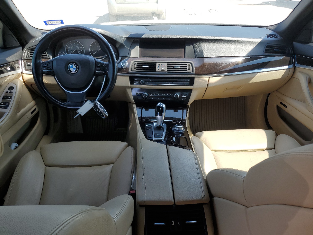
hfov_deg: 67.3
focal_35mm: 26
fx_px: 235
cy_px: 118
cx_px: 156
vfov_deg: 53.1
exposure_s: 1/455
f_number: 1.5
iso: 50
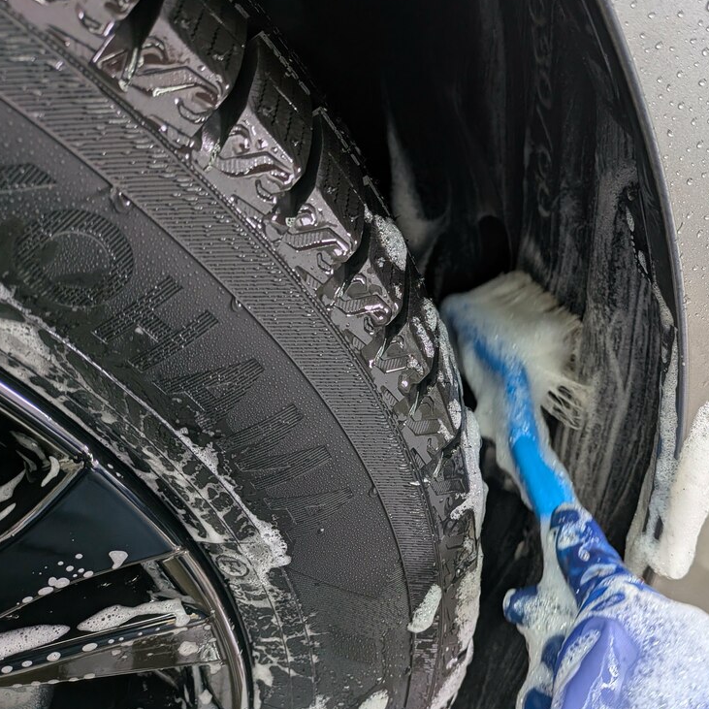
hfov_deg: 54.7
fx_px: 672
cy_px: 357
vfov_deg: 55.6
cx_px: 462
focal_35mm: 29
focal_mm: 4.53
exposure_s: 1/100
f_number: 1.7
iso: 30
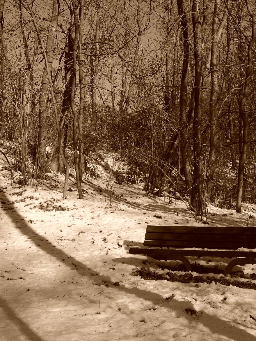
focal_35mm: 40
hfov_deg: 34.9
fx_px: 395
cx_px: 202
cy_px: 169
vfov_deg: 46.8
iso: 100
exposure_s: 1/160
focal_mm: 18
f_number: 9
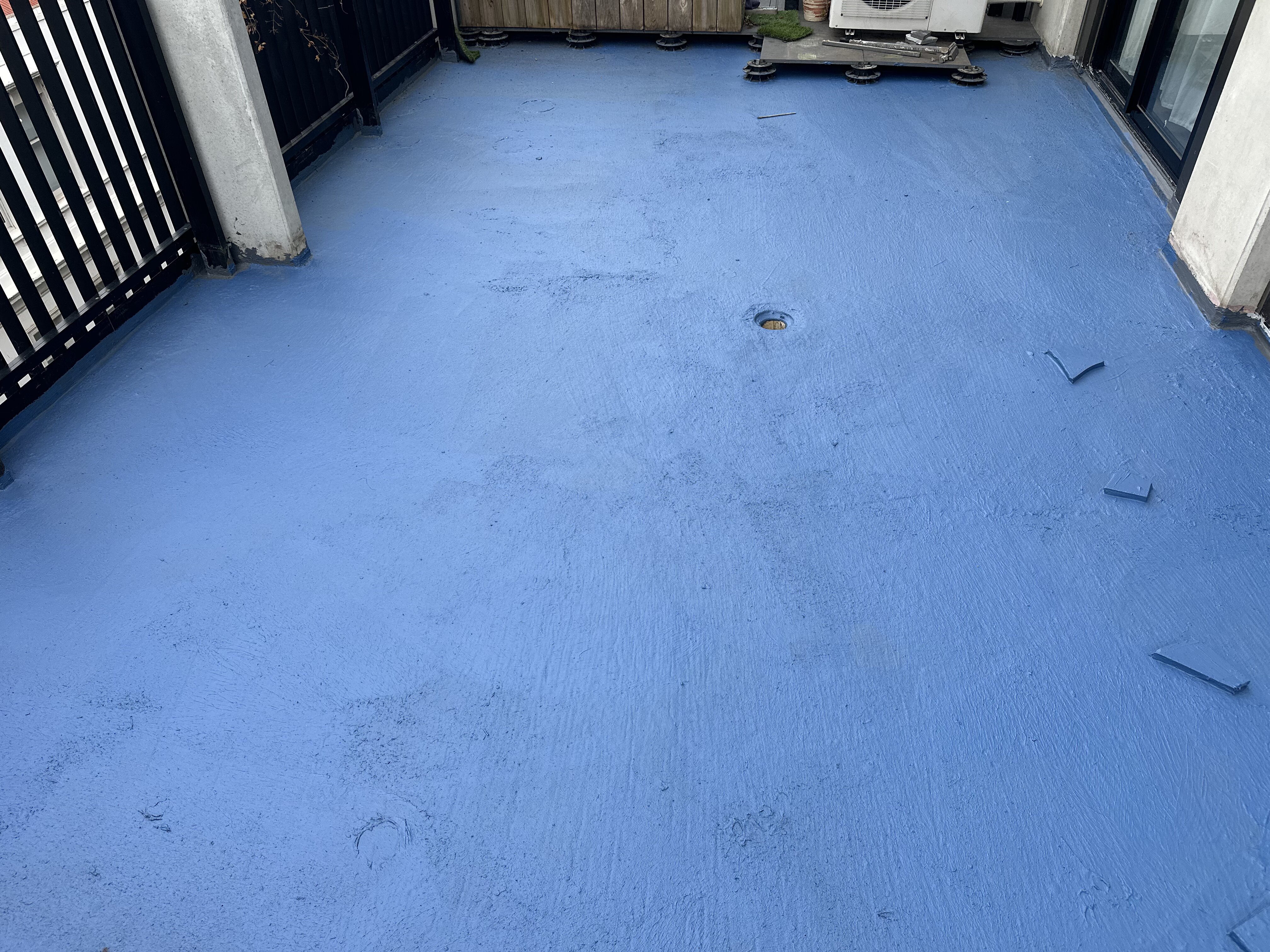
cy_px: 476
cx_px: 635
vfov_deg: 56.8
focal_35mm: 24
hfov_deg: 71.6
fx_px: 881
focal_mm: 6.86
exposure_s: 1/797
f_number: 1.78
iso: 80
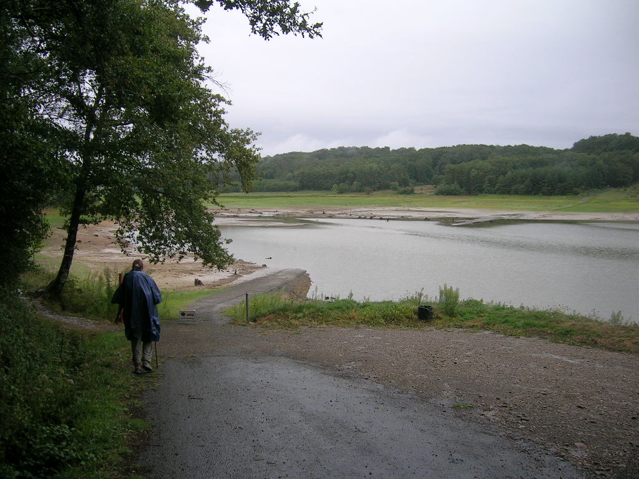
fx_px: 646
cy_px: 240
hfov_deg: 52.6
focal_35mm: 35
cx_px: 320
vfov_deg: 40.7
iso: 50
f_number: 2.8
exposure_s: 1/89.2
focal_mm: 5.4
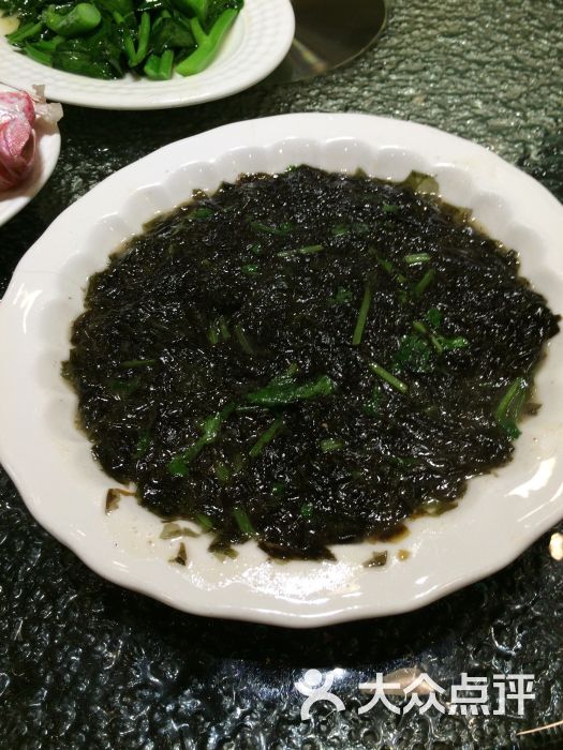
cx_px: 282
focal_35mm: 29
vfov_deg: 61.7
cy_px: 375
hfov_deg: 48.2
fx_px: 629
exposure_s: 1/50
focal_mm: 4.15
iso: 40
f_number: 2.2
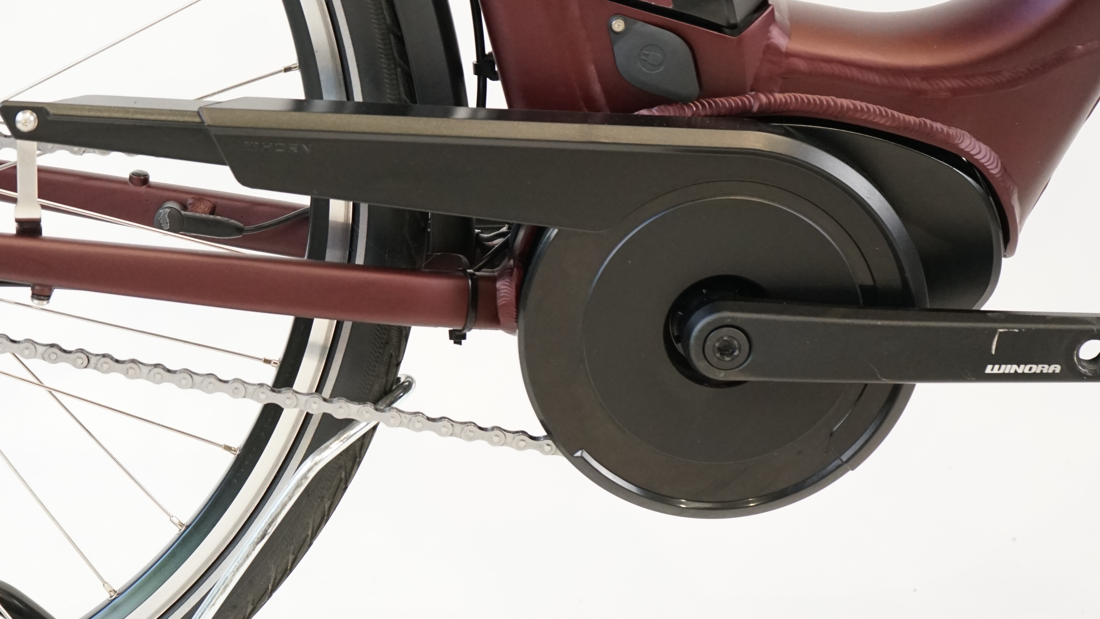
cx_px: 362
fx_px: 2479
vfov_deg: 14.2
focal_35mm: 85
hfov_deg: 24.9
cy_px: 273
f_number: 5.6
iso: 2500
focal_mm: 55
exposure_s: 1/200
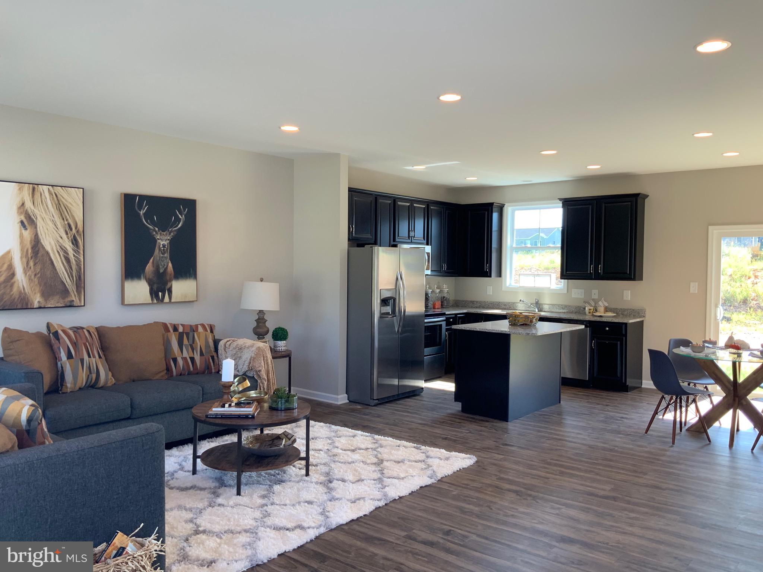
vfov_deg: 48.2
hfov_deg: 61.7
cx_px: 382
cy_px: 286
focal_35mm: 29
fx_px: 639
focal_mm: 3
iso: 50
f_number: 1.8
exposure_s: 1/120
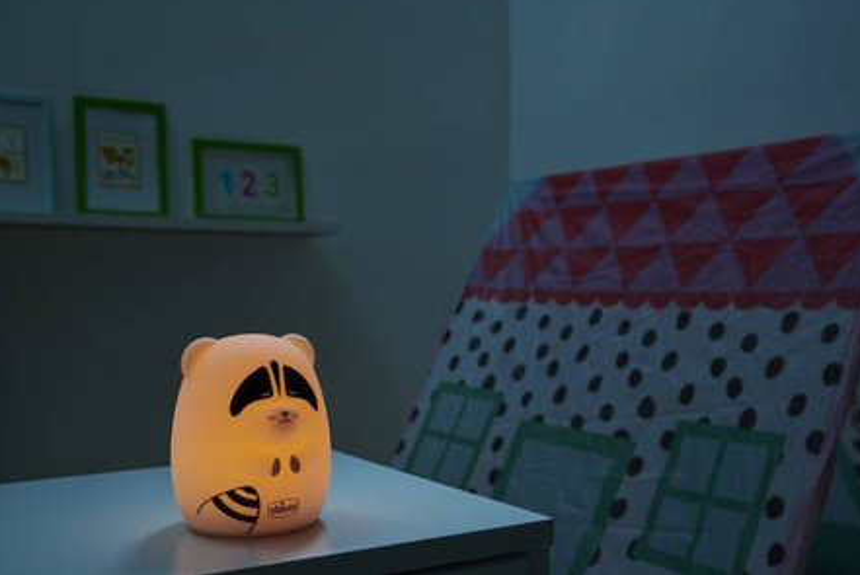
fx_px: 1172
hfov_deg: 40.3
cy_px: 284
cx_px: 433
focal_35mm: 49
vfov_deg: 27.6
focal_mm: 48
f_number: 11
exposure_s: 1/1.59
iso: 80
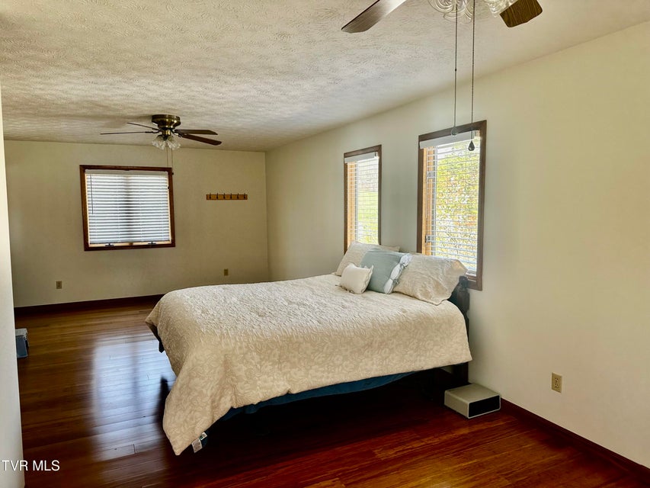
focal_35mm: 24
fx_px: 451
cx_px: 325
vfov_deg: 56.8
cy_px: 244
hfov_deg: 71.6
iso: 125
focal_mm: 6.86
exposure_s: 1/121
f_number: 1.78
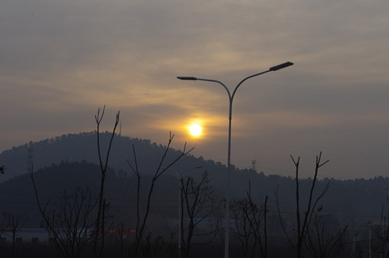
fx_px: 884
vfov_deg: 16.6
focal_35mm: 82
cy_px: 129
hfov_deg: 24.8
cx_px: 194
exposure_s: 1/100
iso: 200
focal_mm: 55
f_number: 11
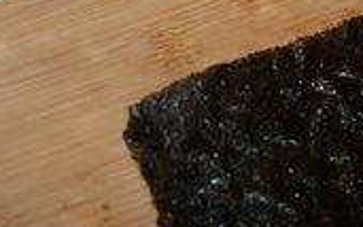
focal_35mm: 118
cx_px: 329
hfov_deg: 17.4
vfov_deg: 10.7
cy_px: -103
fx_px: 1168
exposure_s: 1/60.1
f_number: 2.8
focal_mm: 7.8
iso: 50
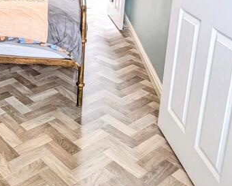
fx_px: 323
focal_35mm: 47
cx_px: 22
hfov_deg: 37.0
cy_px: -1
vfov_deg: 29.9
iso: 264
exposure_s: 1/40
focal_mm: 2.35
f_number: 2.2
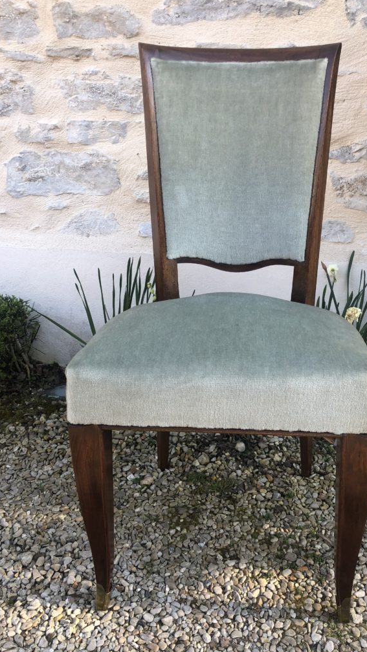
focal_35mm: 31
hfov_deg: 37.6
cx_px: 227
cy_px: 330
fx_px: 536
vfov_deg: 62.6
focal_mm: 4
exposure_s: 1/124
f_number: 1.8
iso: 20
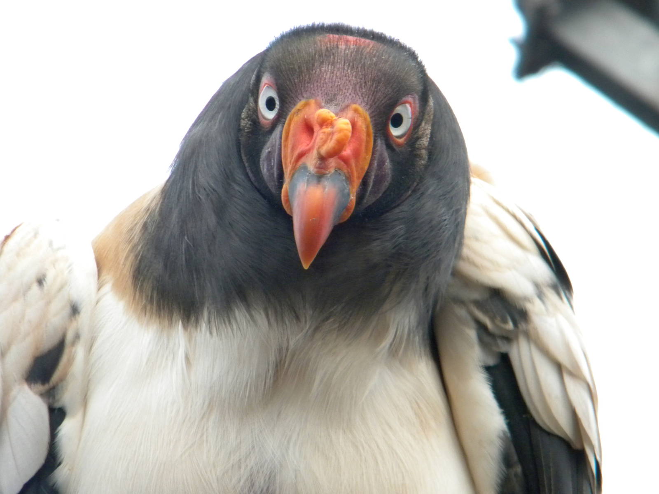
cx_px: 330
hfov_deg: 8.8
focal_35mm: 226
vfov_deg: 6.6
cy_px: 247
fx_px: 4302
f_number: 5.4
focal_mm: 41
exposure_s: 1/268
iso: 400
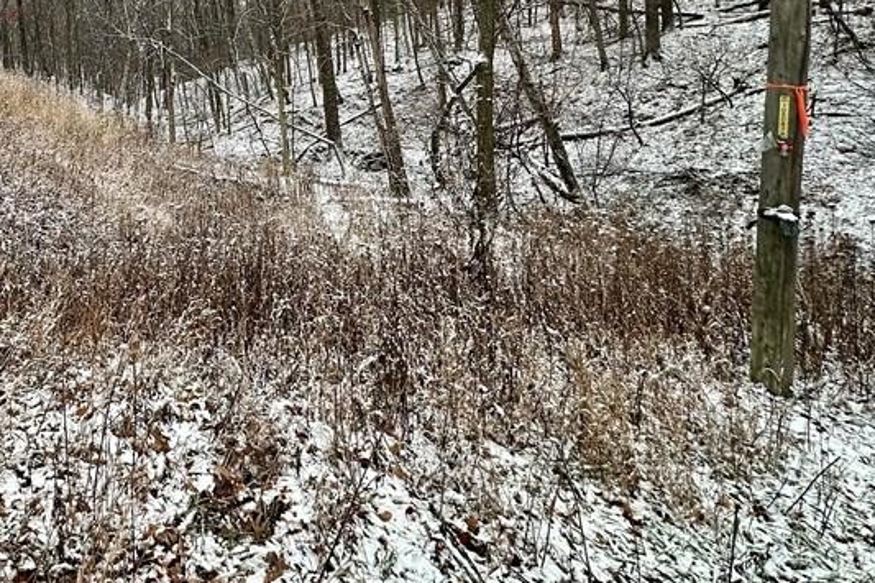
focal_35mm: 28
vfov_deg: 42.9
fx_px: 680
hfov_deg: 55.6
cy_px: 71
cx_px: 69
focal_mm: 2.22
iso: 40
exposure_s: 1/181
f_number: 2.2
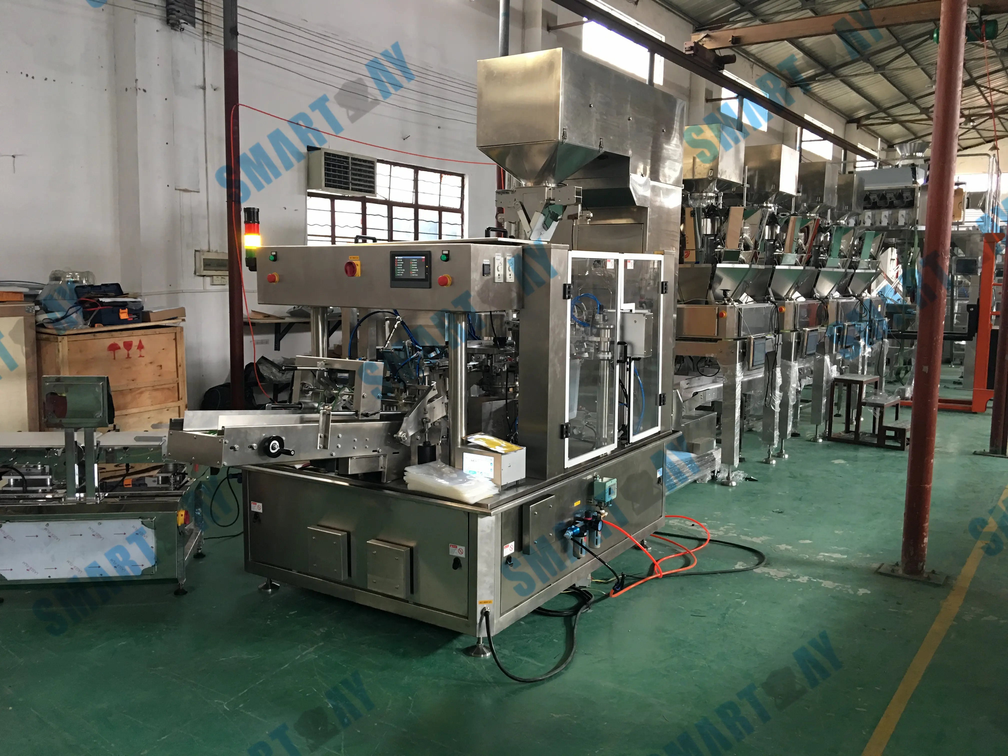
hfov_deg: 61.7
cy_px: 378
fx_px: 844
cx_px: 504
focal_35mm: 29
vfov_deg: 48.2
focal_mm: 4.15
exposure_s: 1/17
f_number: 2.2
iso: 80
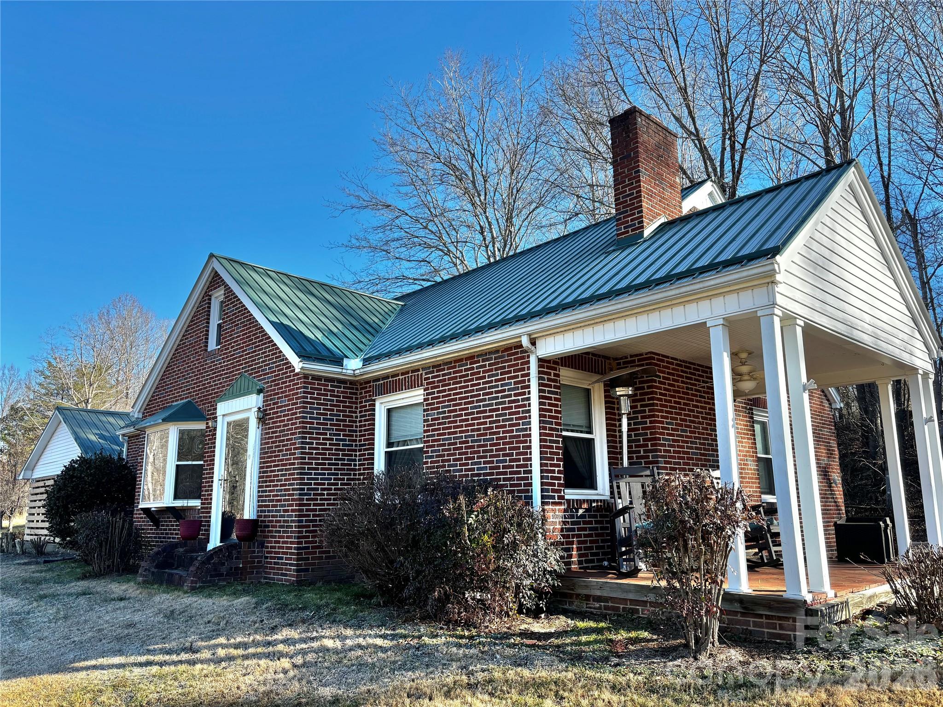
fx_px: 708
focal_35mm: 26
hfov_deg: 67.3
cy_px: 354
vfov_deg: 53.1
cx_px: 472
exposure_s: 1/1103
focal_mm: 5.96
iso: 50
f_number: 1.6
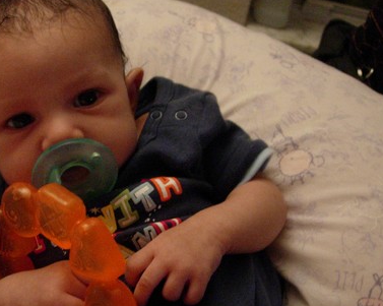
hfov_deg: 29.8
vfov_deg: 24.1
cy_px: 185
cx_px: 119
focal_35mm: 63
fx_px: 714
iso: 400
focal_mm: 7.8
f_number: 2.8
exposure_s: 1/20.1
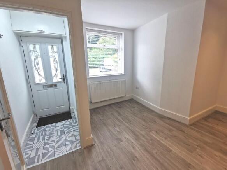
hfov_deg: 94.5
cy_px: 85
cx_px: 114
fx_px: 105
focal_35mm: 16
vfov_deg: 78.1
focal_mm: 2.35
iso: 125
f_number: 2.2
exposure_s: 1/100
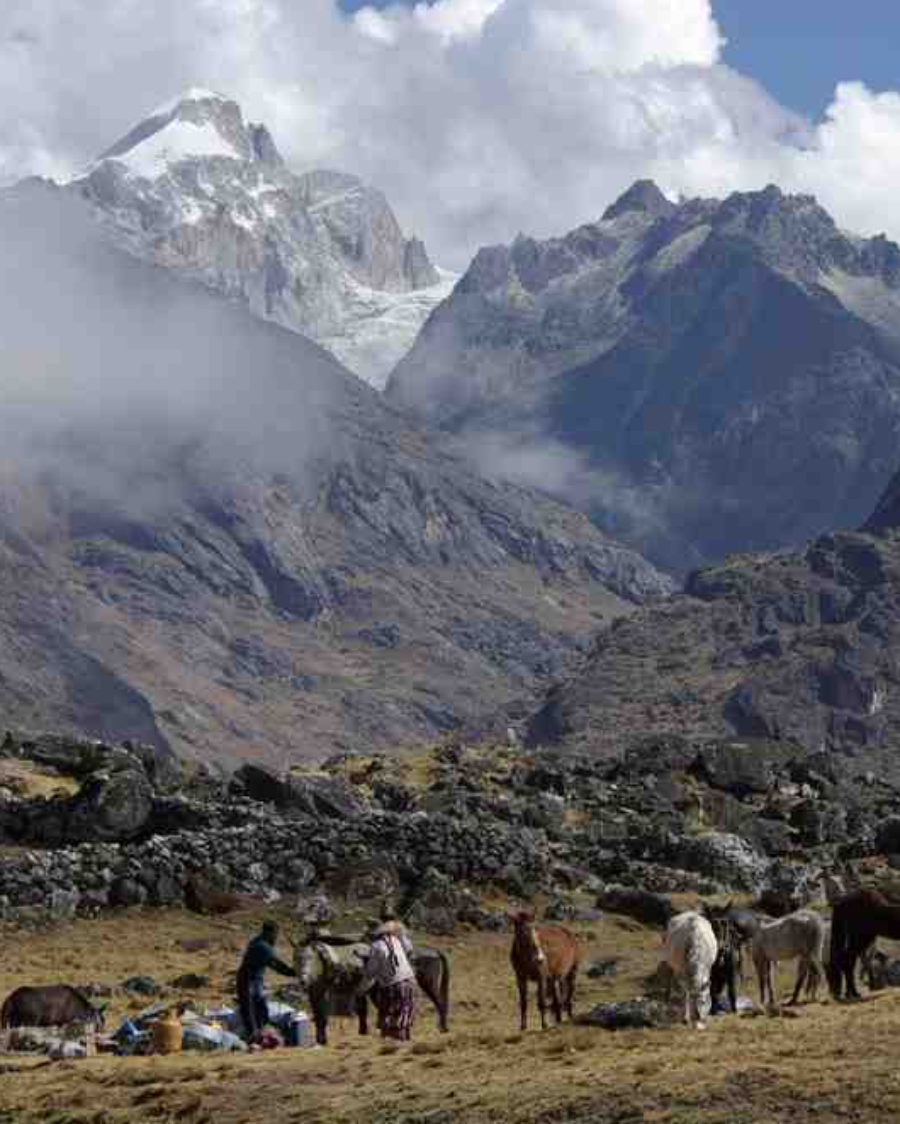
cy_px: 562
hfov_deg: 9.3
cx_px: 652
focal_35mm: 166
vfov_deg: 11.6
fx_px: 5525
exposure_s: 1/180
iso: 100
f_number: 9.5
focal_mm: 77.5
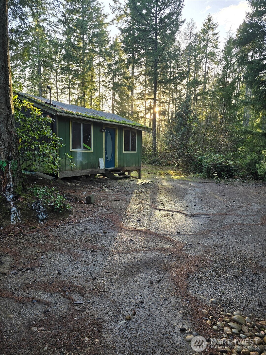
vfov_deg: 73.9
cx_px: 133
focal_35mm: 23
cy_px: 178
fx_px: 236
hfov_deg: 58.9
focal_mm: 6.3
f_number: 1.7
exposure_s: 1/180
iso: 50
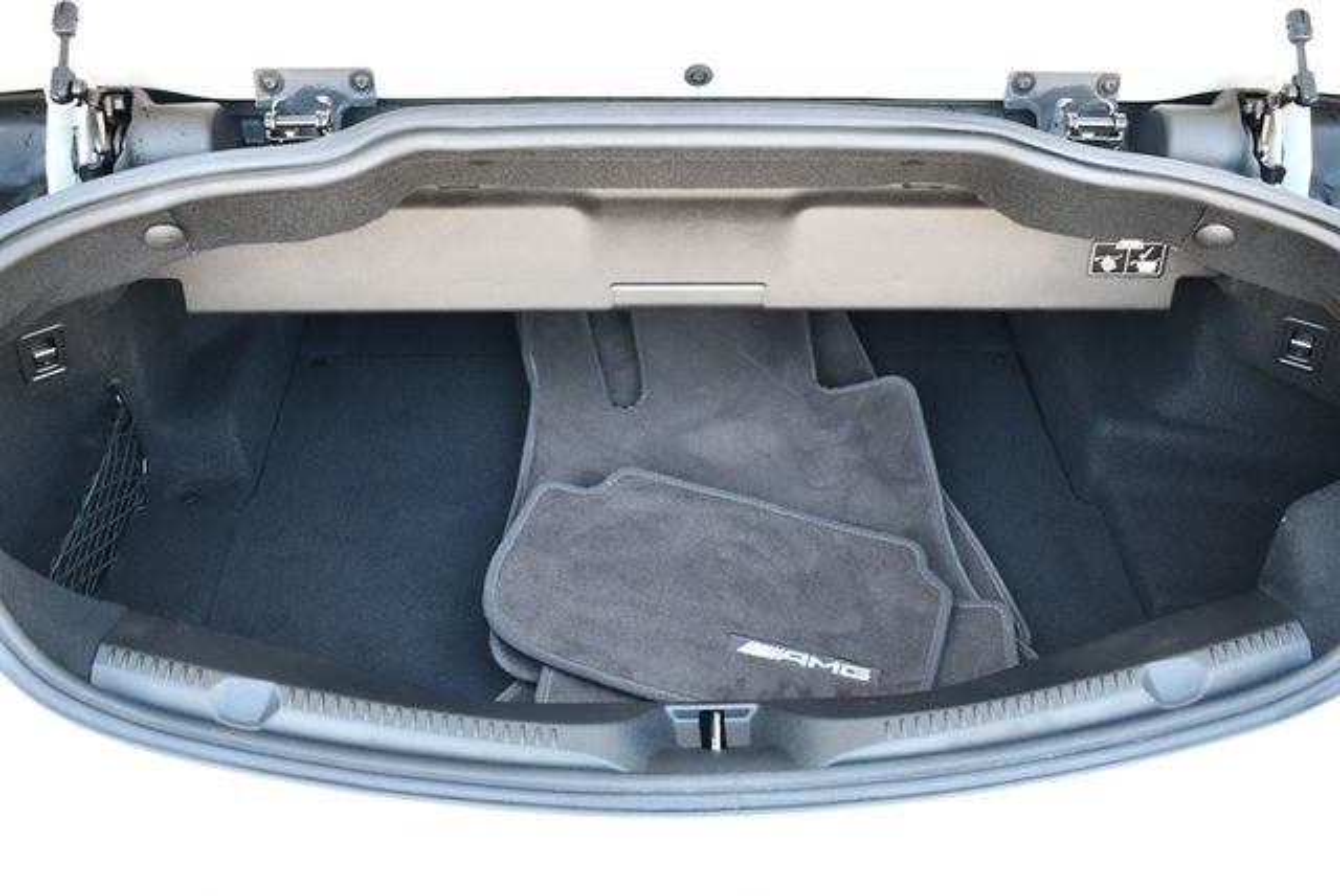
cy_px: 448
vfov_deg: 36.9
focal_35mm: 36
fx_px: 1341
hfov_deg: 53.1
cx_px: 670
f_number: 3.5
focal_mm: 18
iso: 900
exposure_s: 1/125
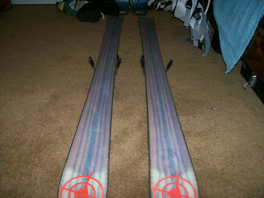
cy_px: 99
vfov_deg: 39.7
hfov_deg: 51.4
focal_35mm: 36
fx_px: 275
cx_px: 132
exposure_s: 1/64
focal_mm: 6
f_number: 2.7
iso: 140
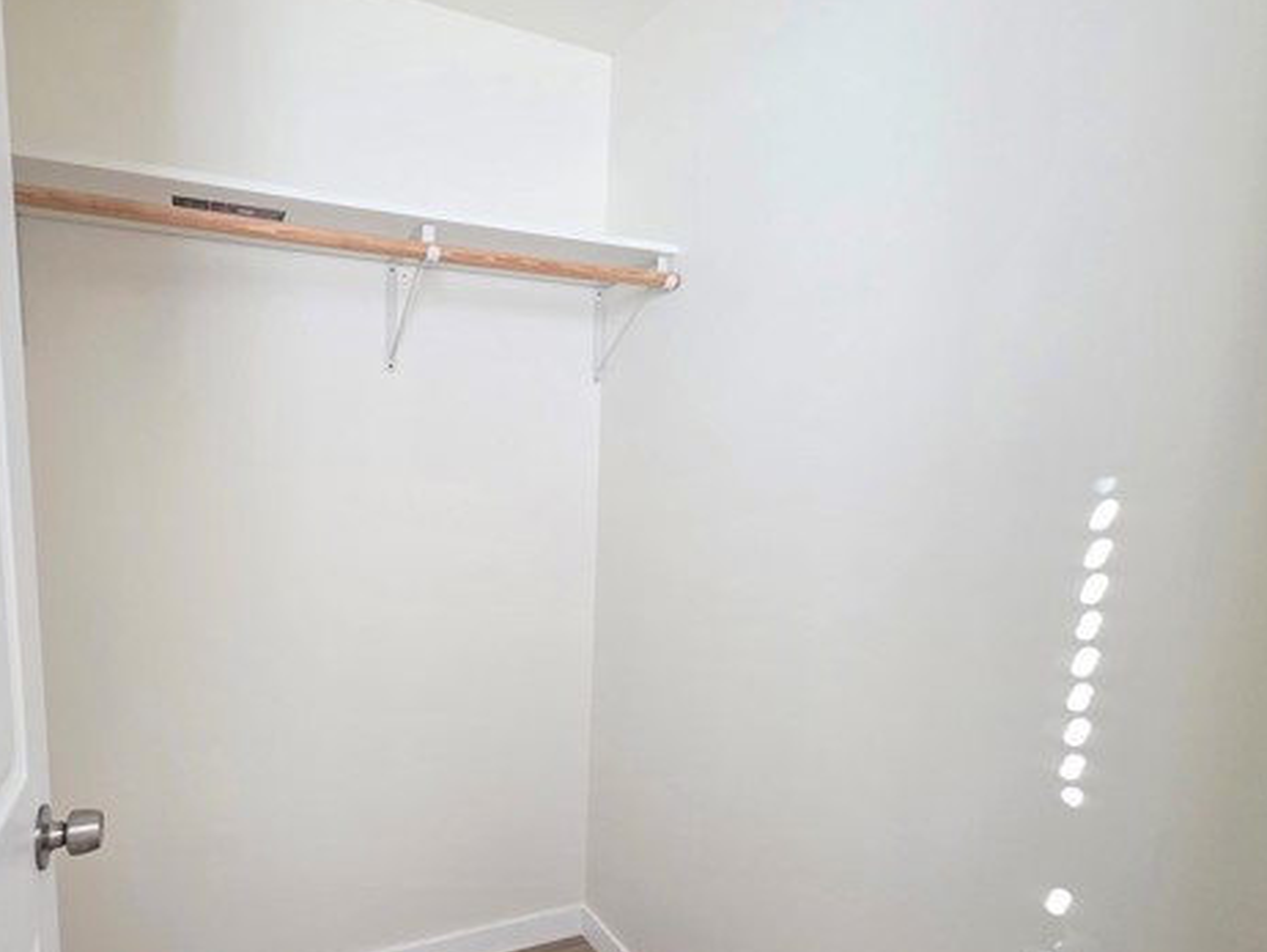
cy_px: 554
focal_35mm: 18
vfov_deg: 71.1
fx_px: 659
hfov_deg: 85.9
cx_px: 469
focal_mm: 2.2
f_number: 1.9
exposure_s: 1/60
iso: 400
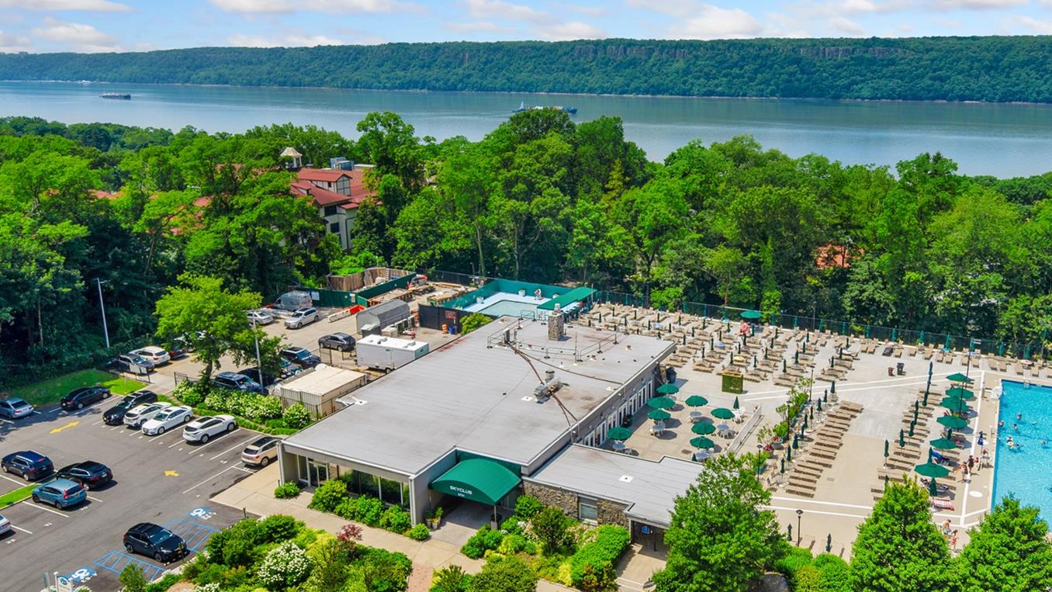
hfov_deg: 62.8
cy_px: 257
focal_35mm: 31
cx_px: 583
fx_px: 859
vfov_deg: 38.0
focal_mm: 13
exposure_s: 1/100
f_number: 9
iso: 100
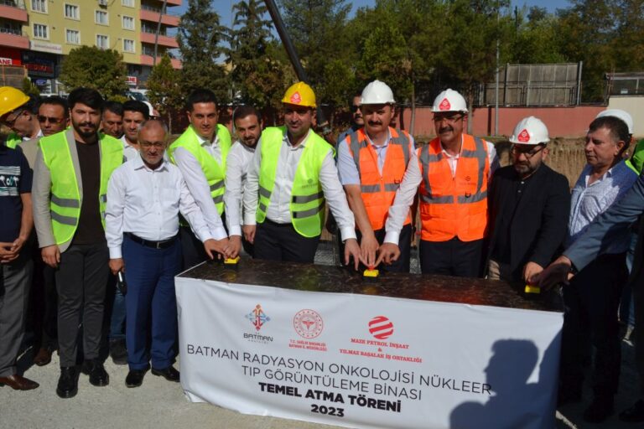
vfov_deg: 40.0
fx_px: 590
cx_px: 322
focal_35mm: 33
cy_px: 214
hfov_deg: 57.2
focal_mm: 22
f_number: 8
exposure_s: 1/320
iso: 100
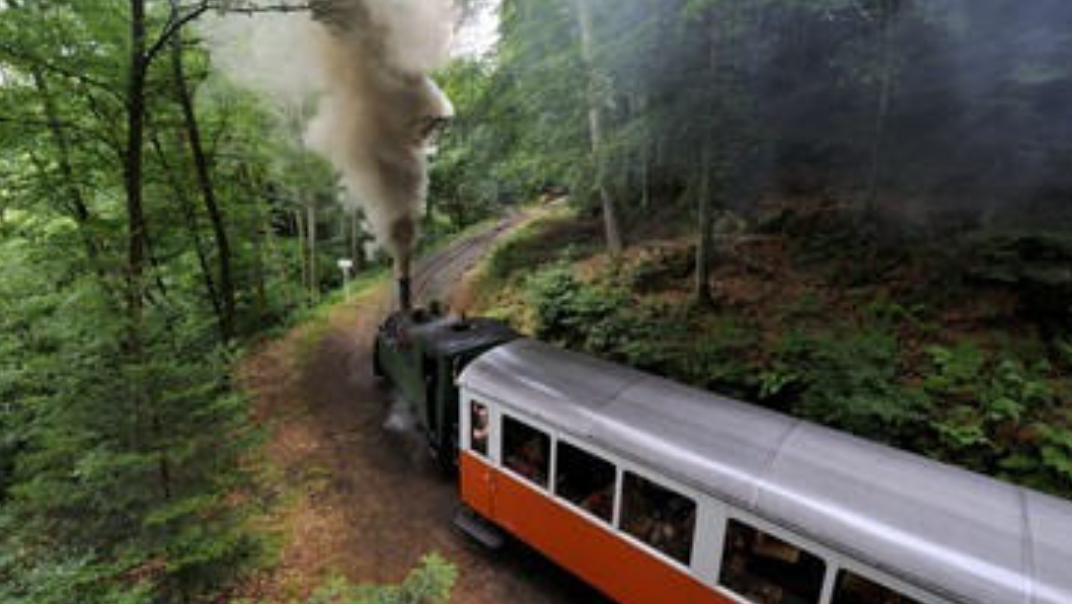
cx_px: 503
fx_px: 483
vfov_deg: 64.0
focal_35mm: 17
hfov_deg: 95.8
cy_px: 293
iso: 800
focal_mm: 14
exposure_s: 1/125
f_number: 3.5
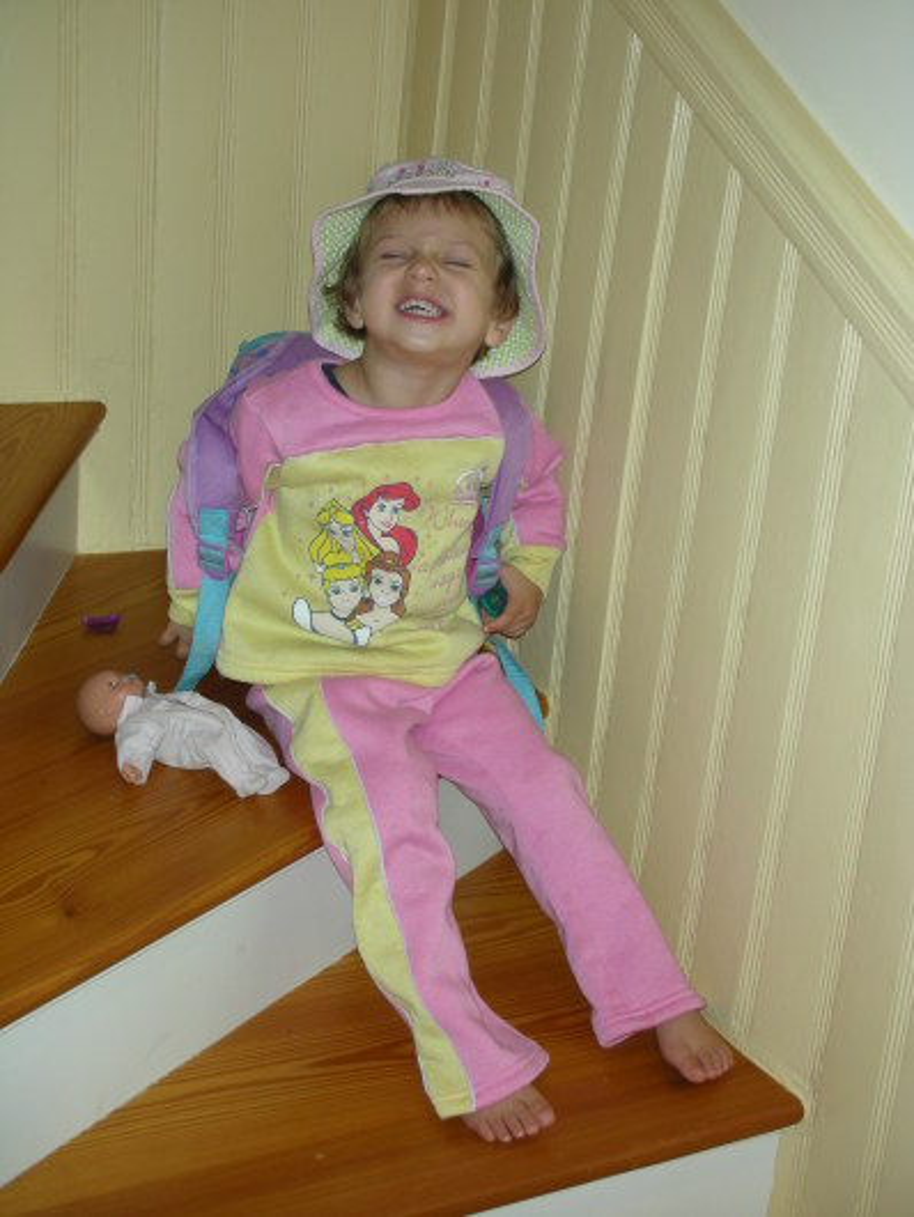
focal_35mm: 53
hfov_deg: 27.5
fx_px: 1864
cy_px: 608
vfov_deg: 36.2
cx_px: 457
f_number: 3.5
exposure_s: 1/60
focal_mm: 8.8
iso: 67
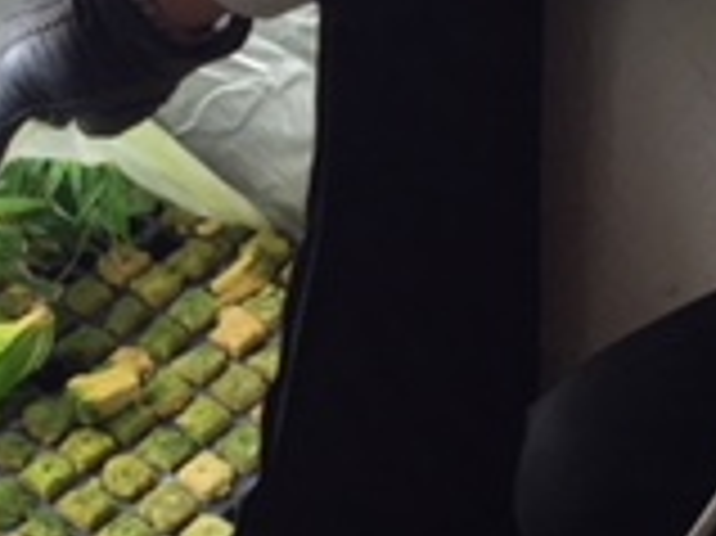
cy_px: 131
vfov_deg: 12.6
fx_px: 2418
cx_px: 270
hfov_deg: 16.8
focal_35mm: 117
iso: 50
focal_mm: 4.15
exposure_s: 1/100
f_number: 2.2
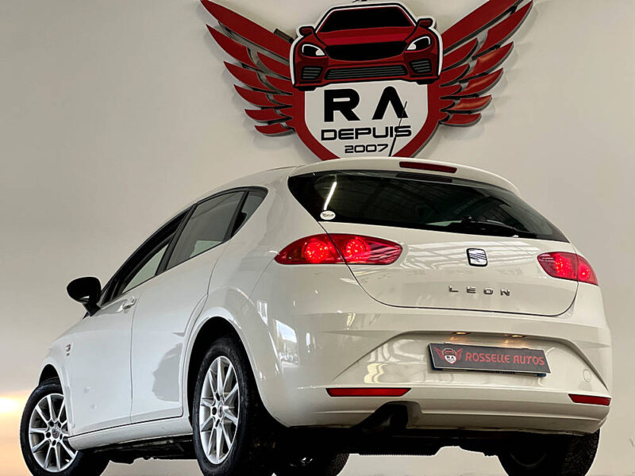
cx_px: 318
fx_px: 1412
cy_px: 238
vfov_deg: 19.1
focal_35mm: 77
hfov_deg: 25.3
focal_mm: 9
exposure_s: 1/50
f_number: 2.8
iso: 160
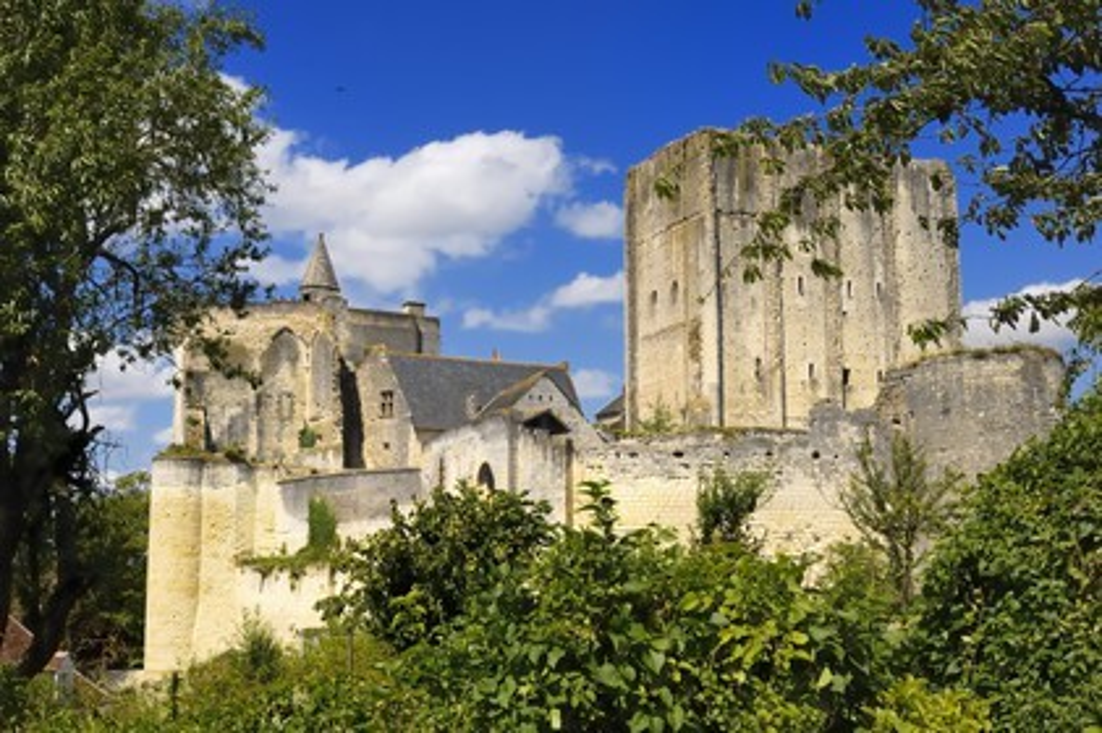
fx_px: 1285
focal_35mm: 42
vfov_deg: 31.8
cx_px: 551
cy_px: 366
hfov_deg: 46.4
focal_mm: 28
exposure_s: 1/160
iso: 100
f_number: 10
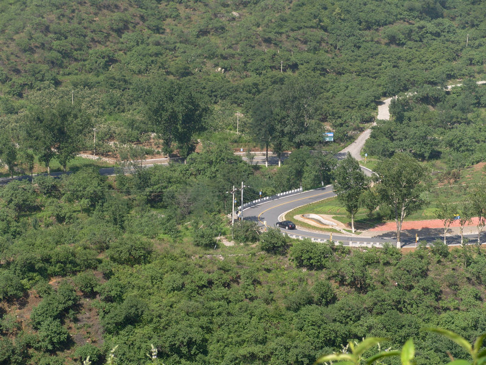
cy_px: 182
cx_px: 243
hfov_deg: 18.7
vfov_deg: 14.1
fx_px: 1474
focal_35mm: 105
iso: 80
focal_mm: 23.3
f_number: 5.1
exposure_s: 1/350
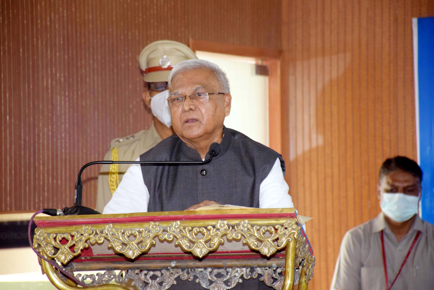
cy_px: 145
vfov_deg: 6.5
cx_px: 217
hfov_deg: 9.8
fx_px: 2532
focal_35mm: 210
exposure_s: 1/60
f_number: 5.6
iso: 2000
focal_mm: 140
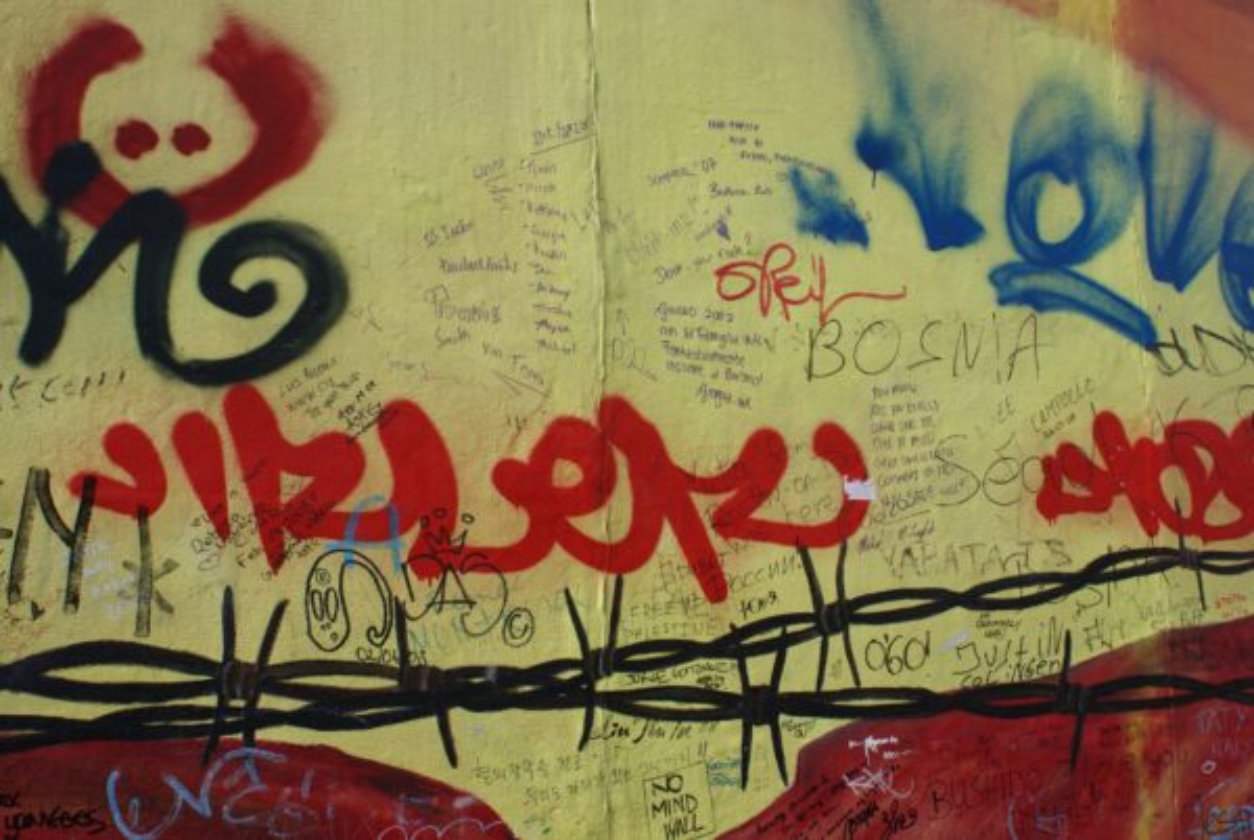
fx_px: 1465
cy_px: 420
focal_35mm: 42
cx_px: 627
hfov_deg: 46.3
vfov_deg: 32.0
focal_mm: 28
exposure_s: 1/250
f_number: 9
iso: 100
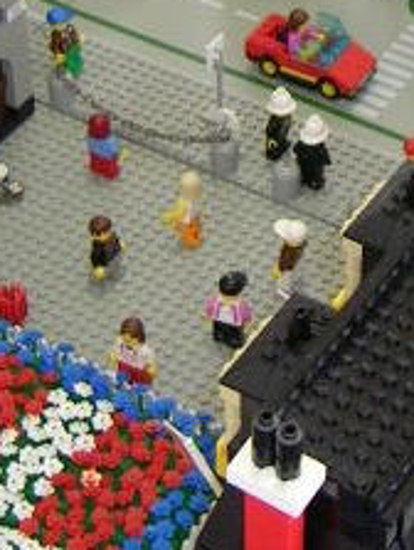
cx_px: 296
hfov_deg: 12.8
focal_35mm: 116
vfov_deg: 16.7
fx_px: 1844
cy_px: 42
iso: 100
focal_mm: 5.6
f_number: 2.8
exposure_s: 1/30
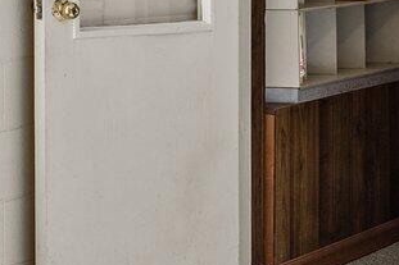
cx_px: -255
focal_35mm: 112
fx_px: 1241
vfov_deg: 11.8
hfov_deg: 16.2
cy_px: -103
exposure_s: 1/6
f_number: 6.3
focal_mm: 17
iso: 160
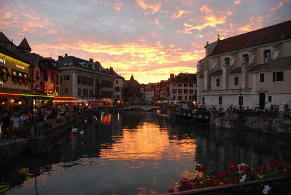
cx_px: 146
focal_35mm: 27
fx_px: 219
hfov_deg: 67.3
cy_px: 98
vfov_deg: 48.1
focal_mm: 18
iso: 400
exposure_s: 1/40
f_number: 3.5
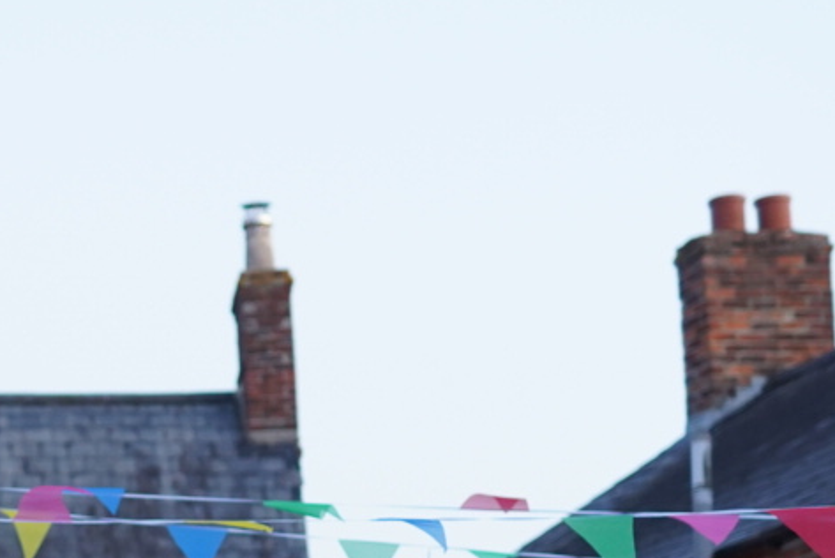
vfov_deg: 7.9
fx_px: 3969
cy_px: 789
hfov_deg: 11.7
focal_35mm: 171
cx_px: -189
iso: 1600
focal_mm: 50
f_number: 2
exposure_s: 1/160
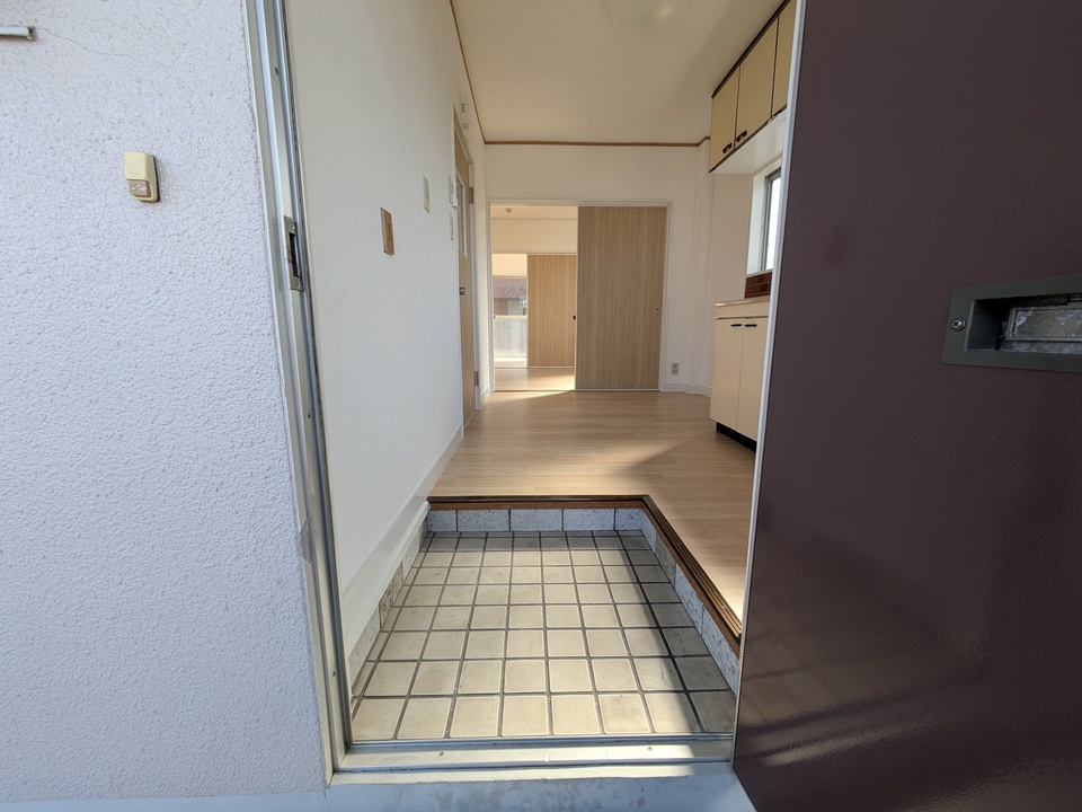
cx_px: 541
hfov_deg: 102.1
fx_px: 438
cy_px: 406
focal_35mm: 14
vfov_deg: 85.7
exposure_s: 1/307
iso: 50
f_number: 2.2
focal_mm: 1.83
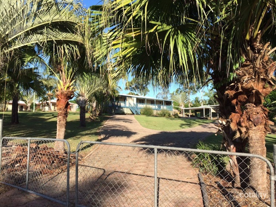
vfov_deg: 46.8
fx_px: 239
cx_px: 138
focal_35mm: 30
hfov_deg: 60.0
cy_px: 104
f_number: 2.2
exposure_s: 1/1080
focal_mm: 4.12
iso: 32
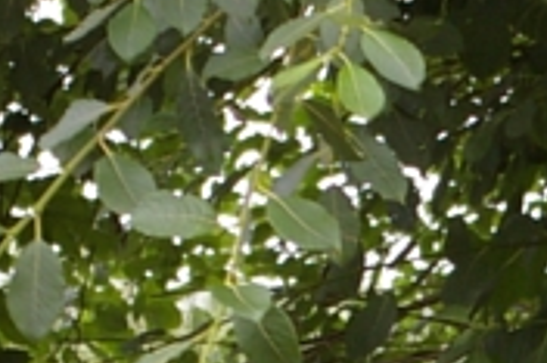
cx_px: 618
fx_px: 7285
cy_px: 591
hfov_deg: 4.3
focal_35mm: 480
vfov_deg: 2.9
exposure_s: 1/90
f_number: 5.6
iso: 400
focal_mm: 55
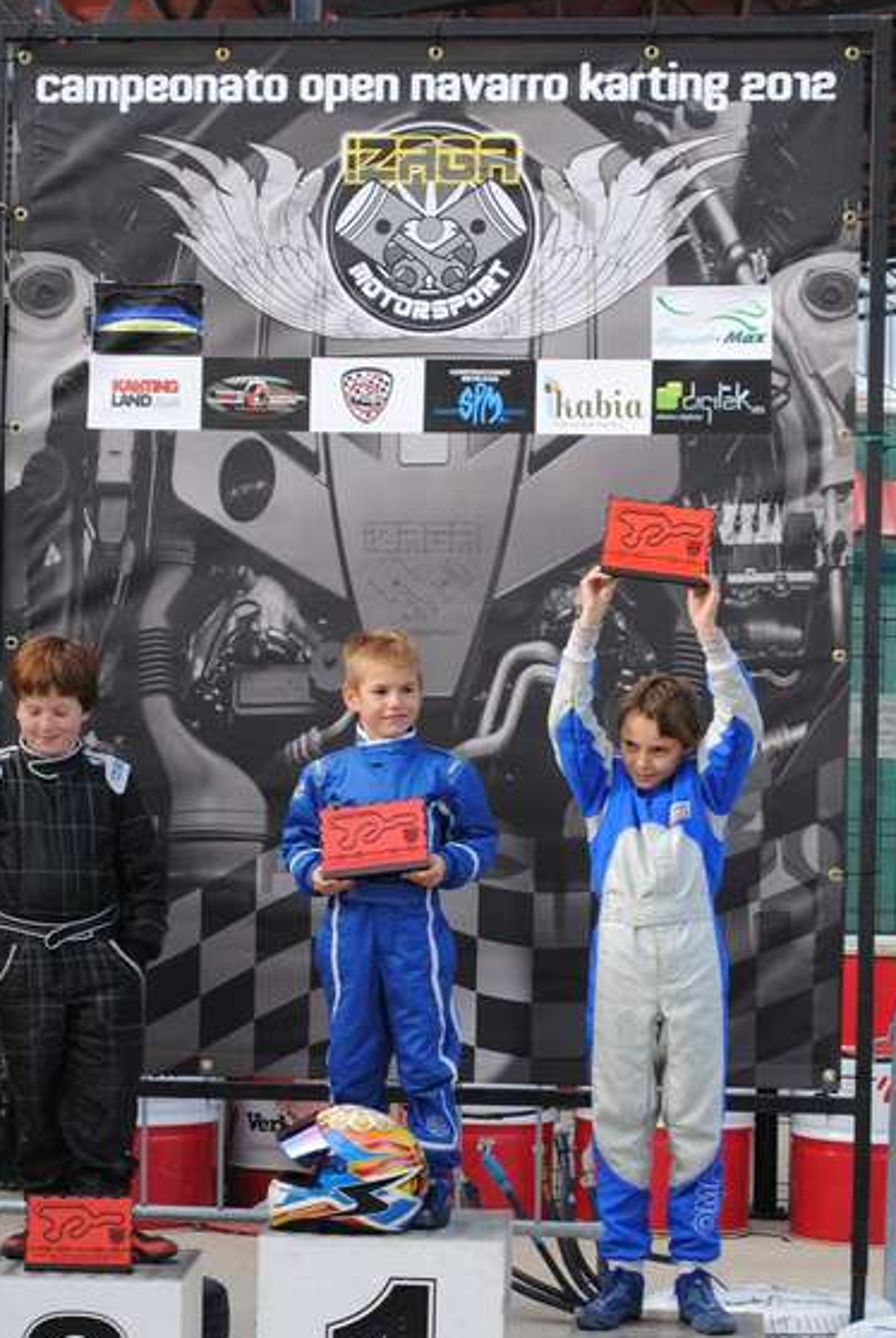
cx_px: 474
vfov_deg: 21.0
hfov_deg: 14.2
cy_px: 892
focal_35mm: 97
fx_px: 3597
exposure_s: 1/125
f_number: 5.6
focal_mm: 45
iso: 100
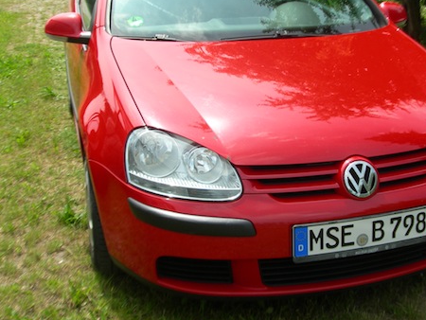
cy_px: 116
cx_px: 257
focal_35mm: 54
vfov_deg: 27.0
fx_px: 665
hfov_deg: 35.4
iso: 50
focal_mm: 7.8
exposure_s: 1/316
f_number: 4.8
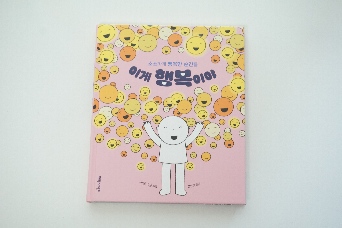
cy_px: 114
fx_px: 556
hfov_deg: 34.2
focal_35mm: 58
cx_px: 171
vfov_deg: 23.2
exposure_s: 1/160
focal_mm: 39
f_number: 5.6
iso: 2500
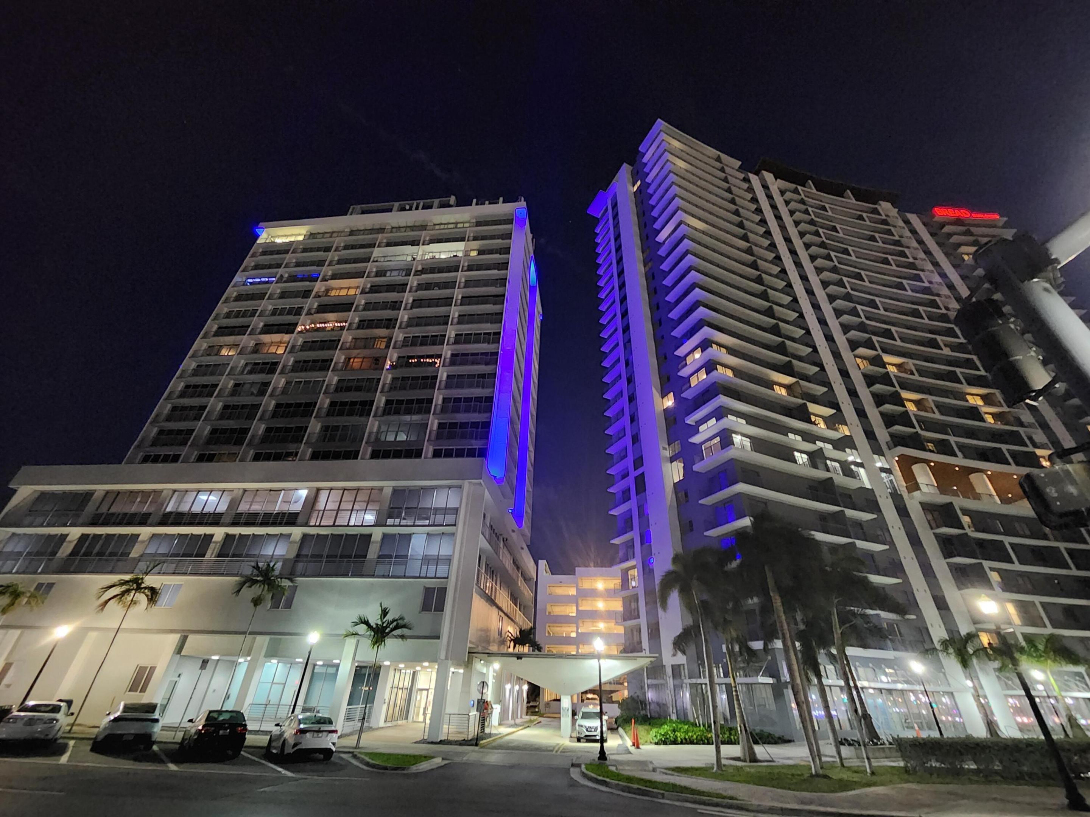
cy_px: 408
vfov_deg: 89.9
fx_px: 409
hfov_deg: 106.2
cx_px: 545
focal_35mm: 13
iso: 1600
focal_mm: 2.2
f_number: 2.2
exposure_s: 1/24
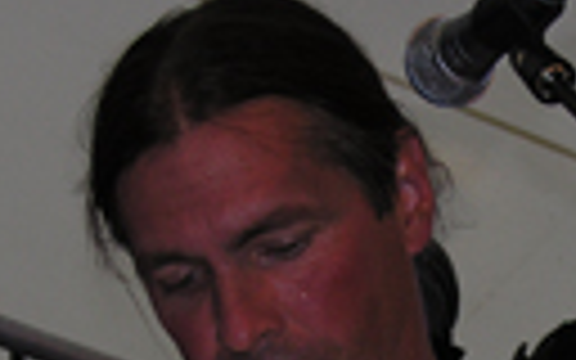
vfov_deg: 4.0
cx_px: 608
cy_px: 716
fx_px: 5070
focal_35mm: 323
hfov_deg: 6.5
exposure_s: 1/60.1
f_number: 3.4
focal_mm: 19.8
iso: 50
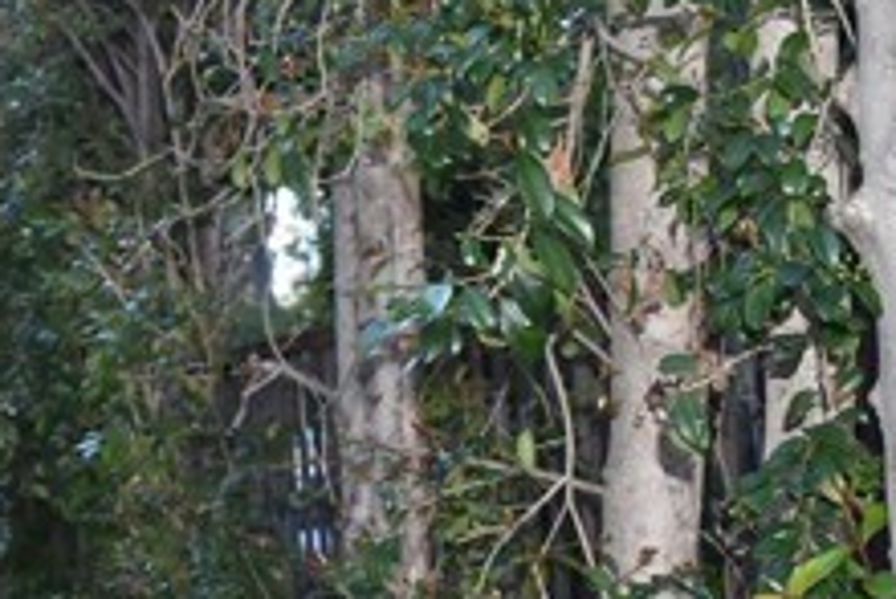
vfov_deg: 14.3
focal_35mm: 96
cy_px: 320
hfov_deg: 19.5
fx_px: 2391
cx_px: -281
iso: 640
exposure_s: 1/200
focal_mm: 22
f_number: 5
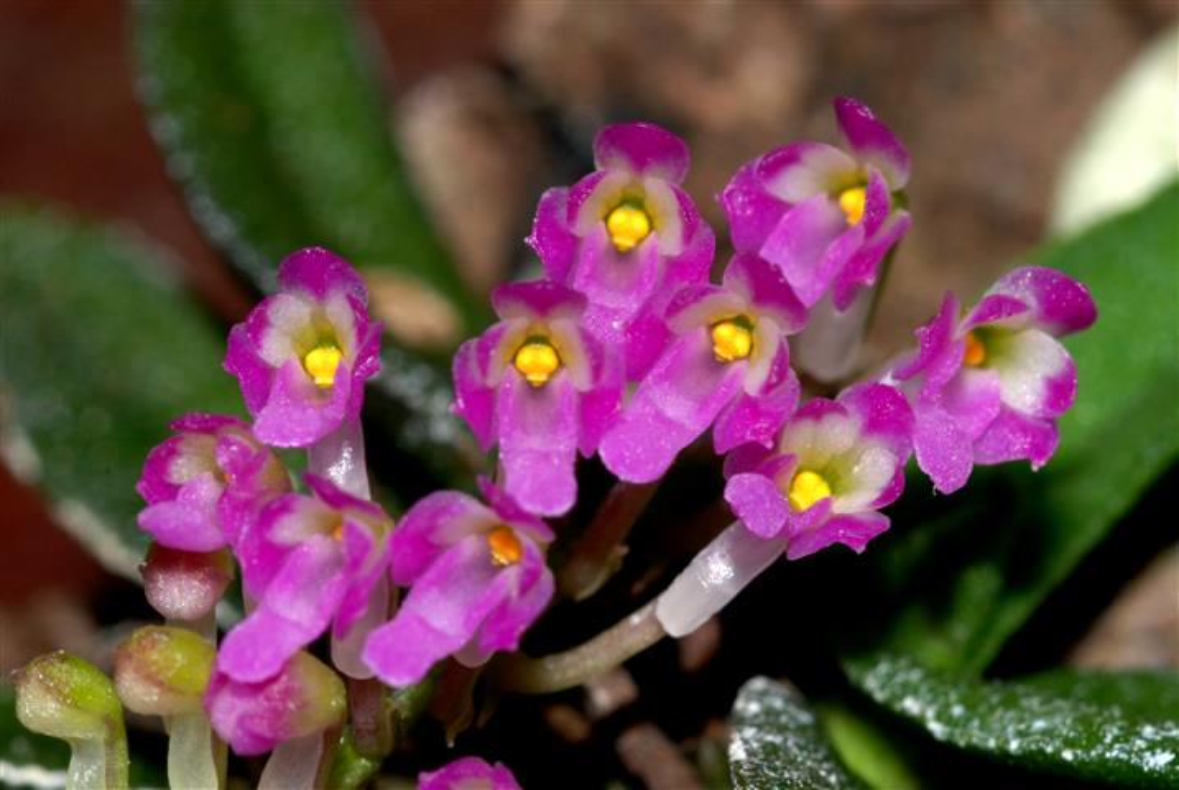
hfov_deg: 13.0
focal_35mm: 158
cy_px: 395
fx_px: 5164
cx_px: 590
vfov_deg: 8.7
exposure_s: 1/60
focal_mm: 105
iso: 320
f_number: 14
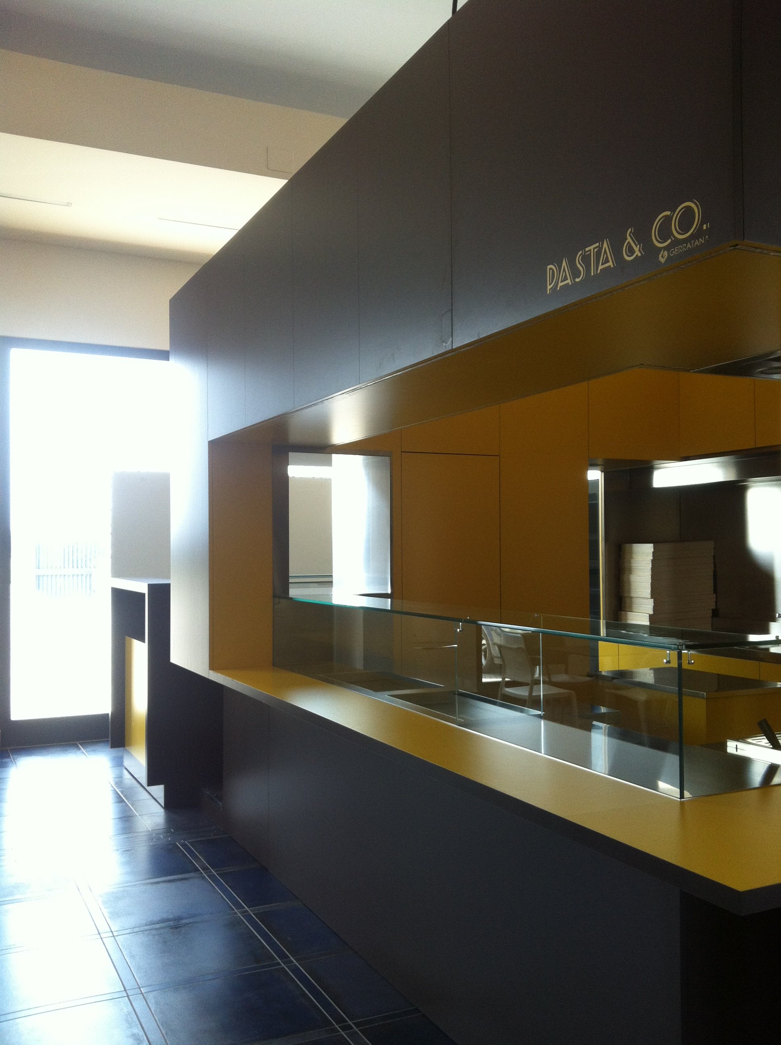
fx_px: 1056
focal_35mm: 35
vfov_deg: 52.7
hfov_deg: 40.6
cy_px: 522
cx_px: 390
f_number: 2.8
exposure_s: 1/60
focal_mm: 3.85
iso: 100
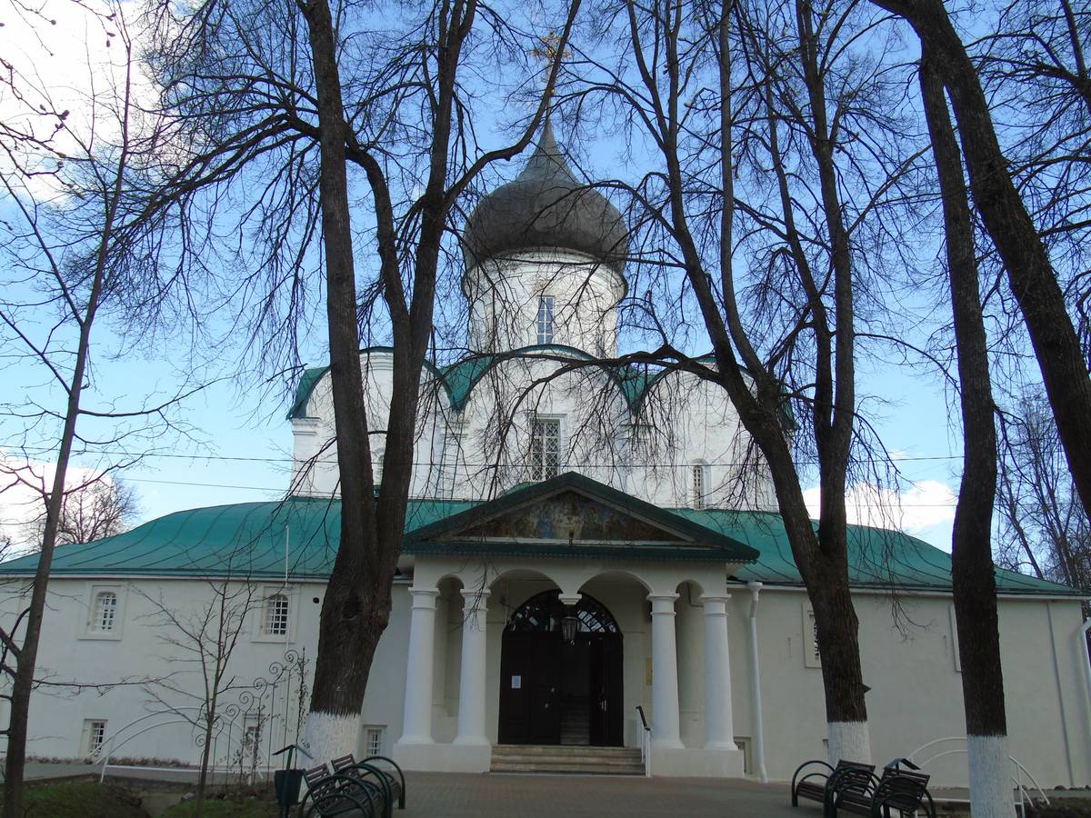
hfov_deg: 61.7
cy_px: 409
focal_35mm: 29
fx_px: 914
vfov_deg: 48.2
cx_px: 546
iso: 80
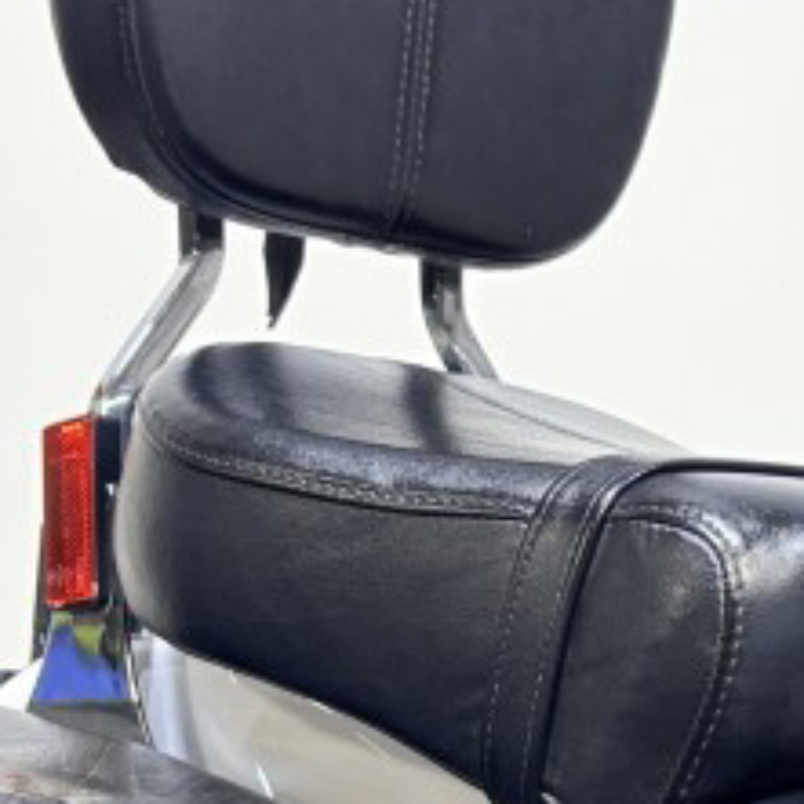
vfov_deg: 15.3
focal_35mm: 111
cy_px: 888
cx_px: 853
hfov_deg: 15.3
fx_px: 2917
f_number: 1.6
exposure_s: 1/120
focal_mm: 5.96
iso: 40
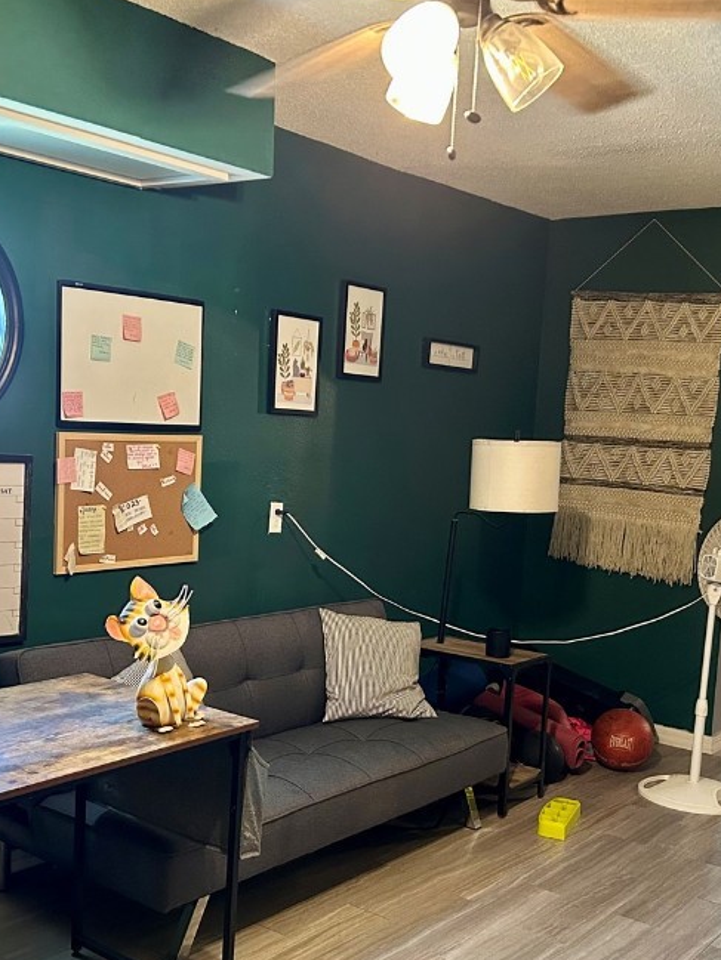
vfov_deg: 45.6
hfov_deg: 35.1
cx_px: 355
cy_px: 555
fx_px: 1138
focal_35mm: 41
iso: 500
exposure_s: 1/60
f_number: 1.5
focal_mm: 5.7
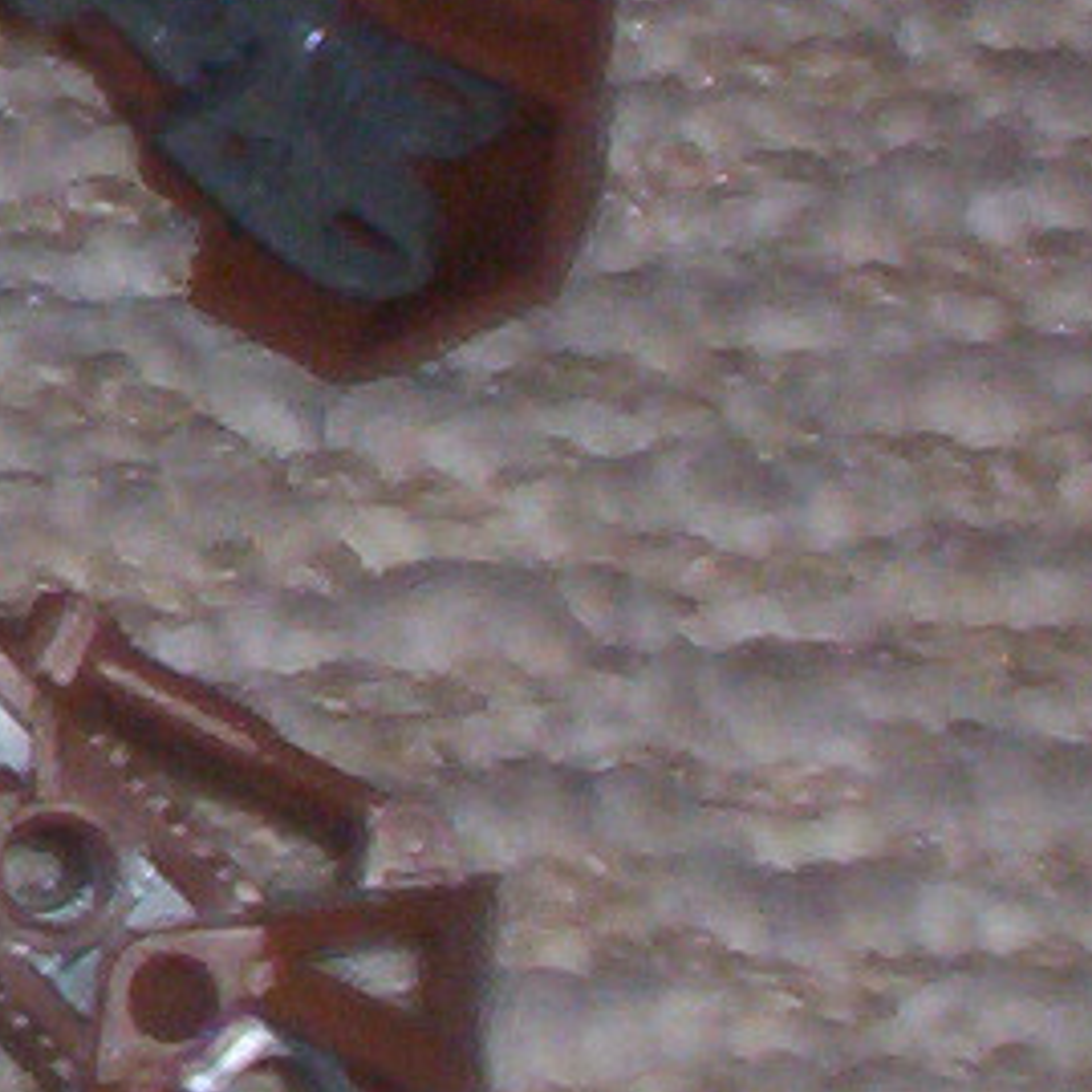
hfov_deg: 3.0
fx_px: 20736
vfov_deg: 3.0
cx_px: -2164
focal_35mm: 581
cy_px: -223
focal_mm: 16.61
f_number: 4.72
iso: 140
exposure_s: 1/90
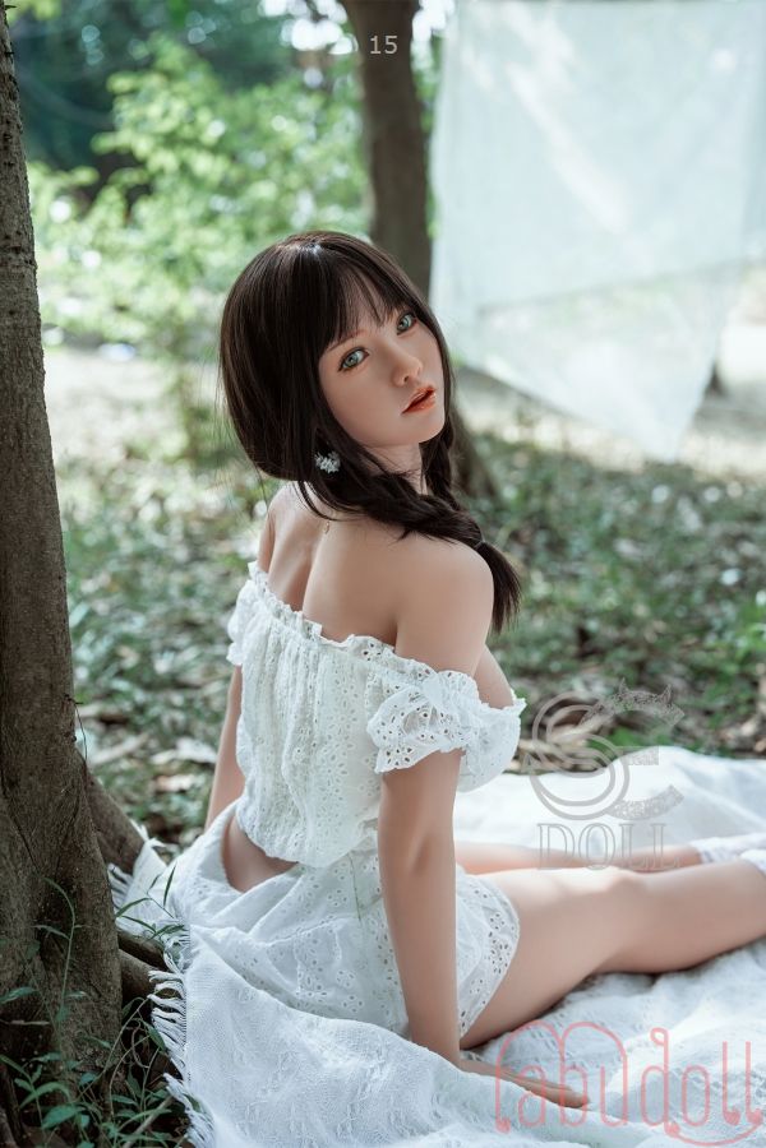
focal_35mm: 50
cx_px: 383
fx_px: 1596
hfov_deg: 27.0
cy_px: 574
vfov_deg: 39.6
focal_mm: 50
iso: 100
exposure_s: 1/80
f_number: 2.8
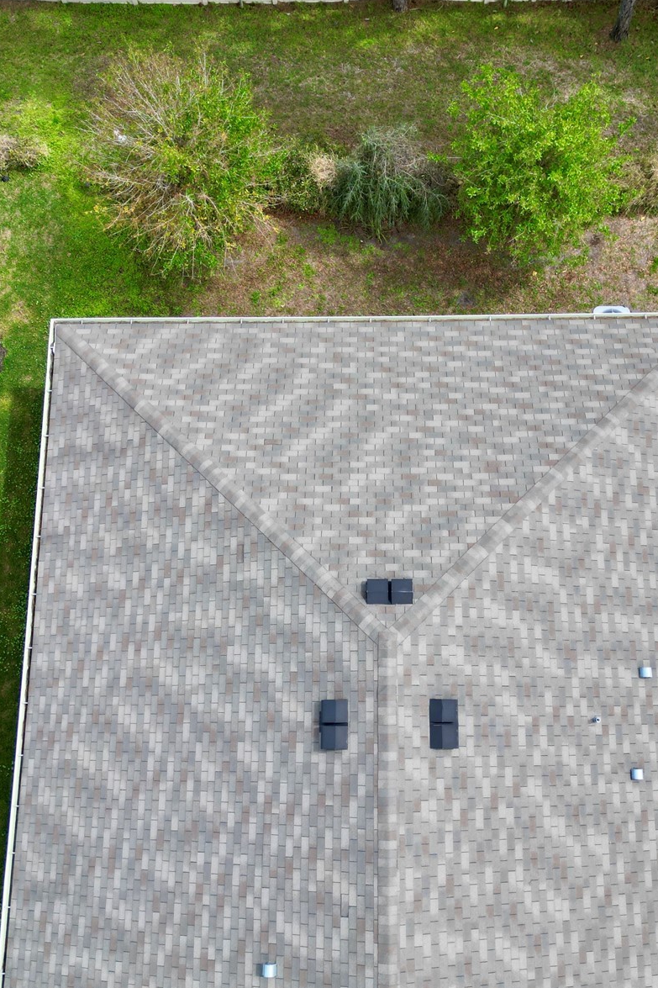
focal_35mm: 34
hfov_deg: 38.8
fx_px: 932
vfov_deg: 55.8
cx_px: 374
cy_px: 496
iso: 100
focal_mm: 6.72
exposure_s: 1/800
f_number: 1.7
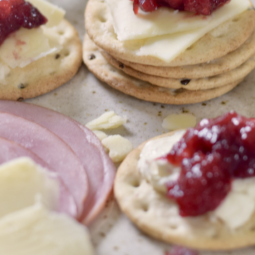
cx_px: 171
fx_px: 1342
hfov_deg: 10.8
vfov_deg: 10.8
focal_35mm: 161
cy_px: 20
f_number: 3.5
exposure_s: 1/60
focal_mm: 50
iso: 200
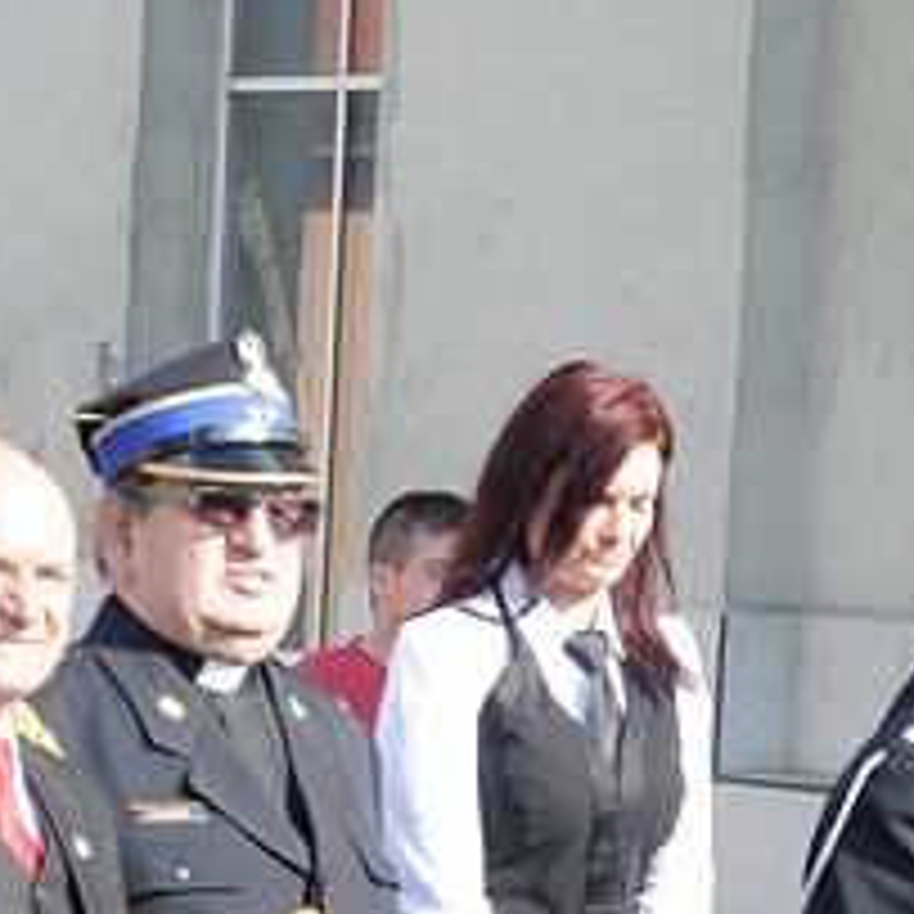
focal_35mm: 331
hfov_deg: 5.3
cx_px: 302
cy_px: 1146
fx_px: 9888
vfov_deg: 5.3
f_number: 5.6
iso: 400
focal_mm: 62
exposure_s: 1/500
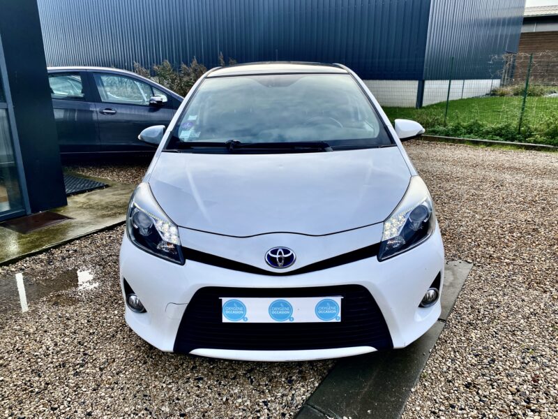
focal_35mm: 26
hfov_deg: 67.3
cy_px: 210
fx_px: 419
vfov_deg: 53.1
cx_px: 279
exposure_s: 1/1025
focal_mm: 4.25
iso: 32
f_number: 1.8
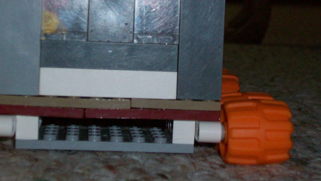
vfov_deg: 11.3
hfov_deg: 20.0
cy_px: 41
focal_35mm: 107
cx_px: 161
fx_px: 911
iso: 160
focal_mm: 10.7
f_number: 3.8
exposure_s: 1/90.6
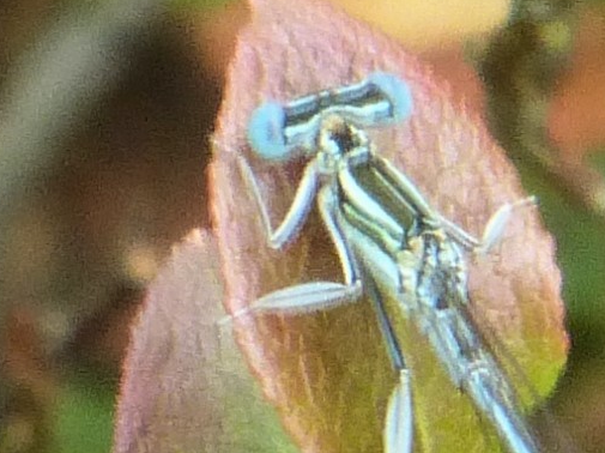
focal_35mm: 4341
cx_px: 337
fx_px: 75816
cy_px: 560
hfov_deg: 0.5
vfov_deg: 0.3
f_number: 6.4
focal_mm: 86
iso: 400
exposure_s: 1/125
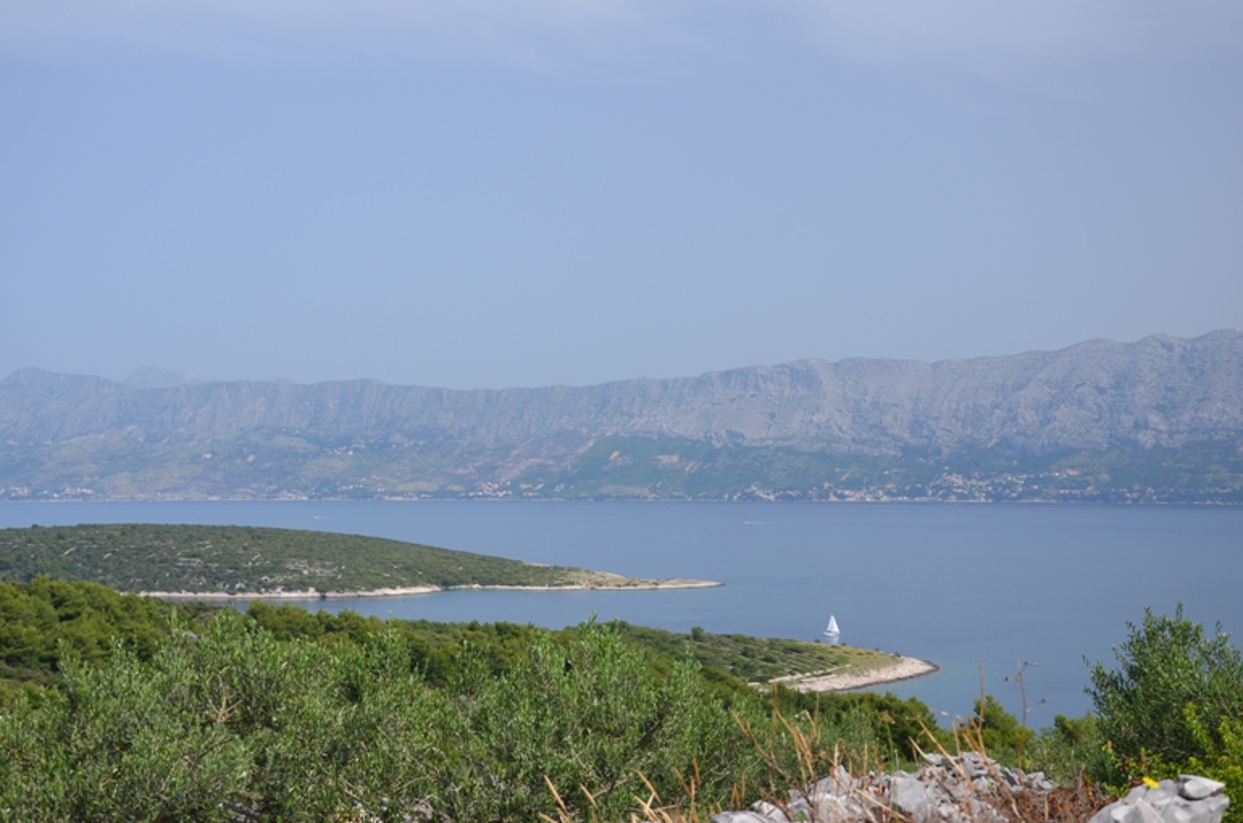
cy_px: 397
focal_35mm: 55
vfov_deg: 24.7
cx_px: 620
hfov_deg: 36.6
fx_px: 1879
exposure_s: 1/250
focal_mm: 35
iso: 180
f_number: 8
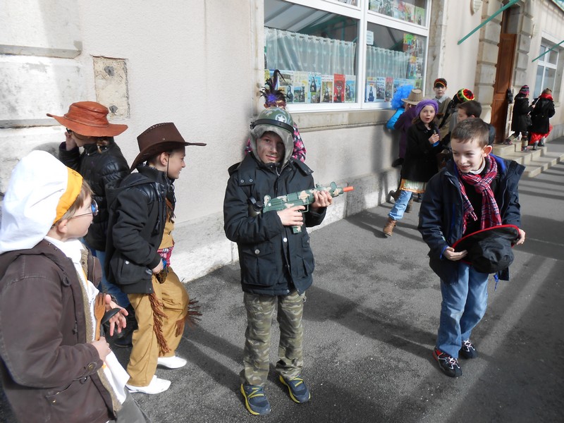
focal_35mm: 26
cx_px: 282
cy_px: 212
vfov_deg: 53.1
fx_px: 424
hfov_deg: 67.3
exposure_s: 1/320
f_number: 3.5
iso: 80
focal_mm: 4.6
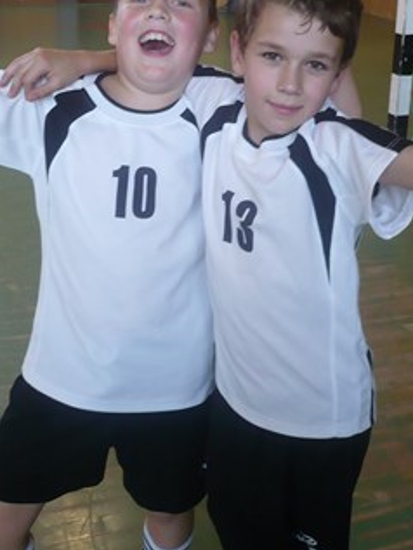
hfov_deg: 27.5
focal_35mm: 53
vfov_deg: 35.9
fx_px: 843
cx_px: 200
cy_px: 193
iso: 200
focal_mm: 5.8
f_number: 2.8
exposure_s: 1/60
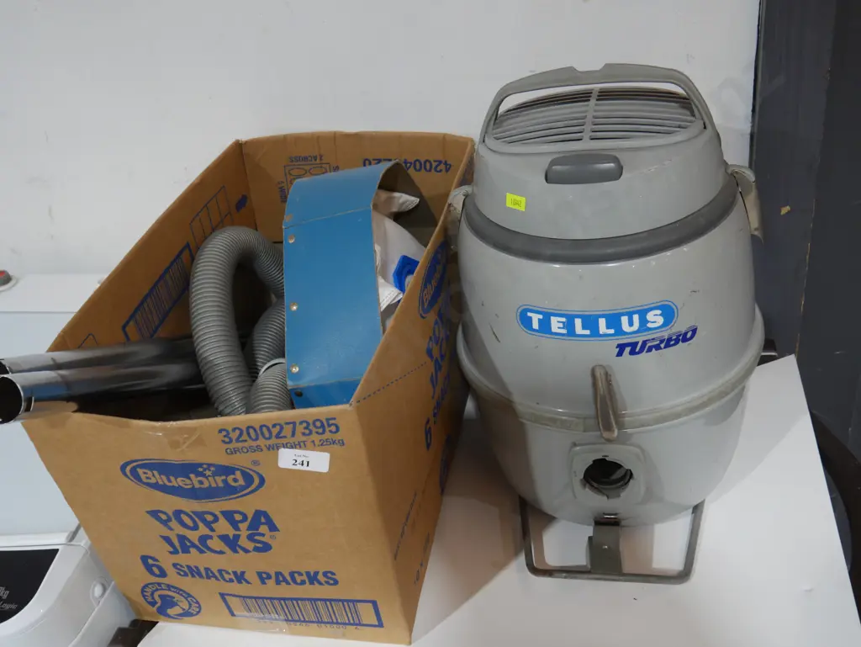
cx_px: 430
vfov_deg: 41.8
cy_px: 324
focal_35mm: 34
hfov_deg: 53.9
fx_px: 846
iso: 640
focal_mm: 17
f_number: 4
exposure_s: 1/60
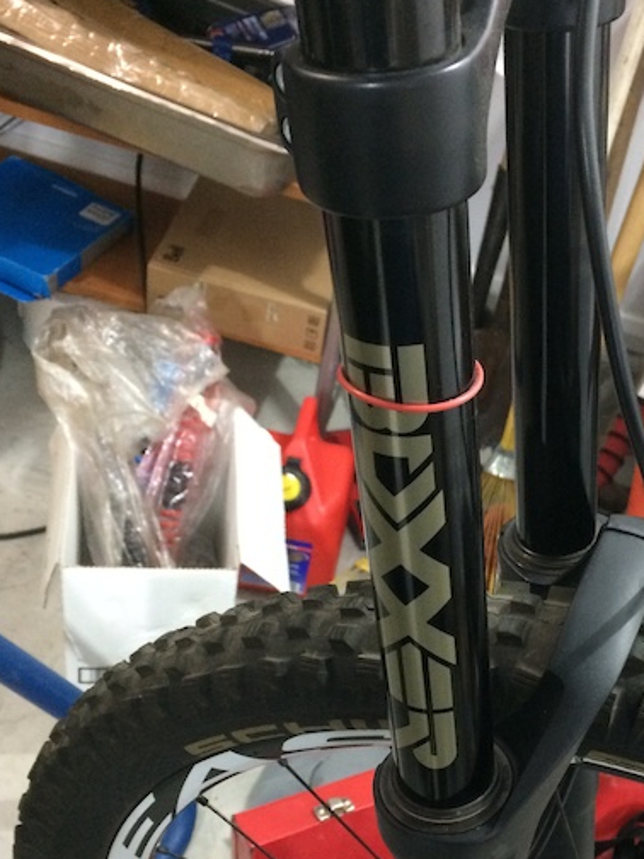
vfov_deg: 40.8
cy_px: 554
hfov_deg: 31.0
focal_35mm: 46
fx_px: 1141
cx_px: 477
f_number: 2.2
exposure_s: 1/15
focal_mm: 4.15
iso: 320
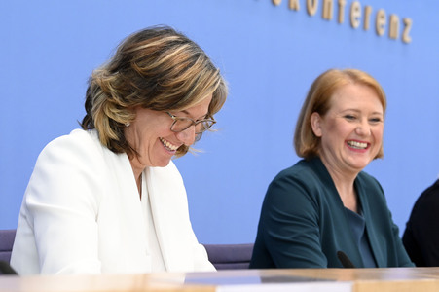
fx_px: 1219
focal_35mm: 100
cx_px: 220
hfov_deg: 20.4
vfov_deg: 13.7
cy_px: 146
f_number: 7.1
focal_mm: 100
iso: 4000
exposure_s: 1/400
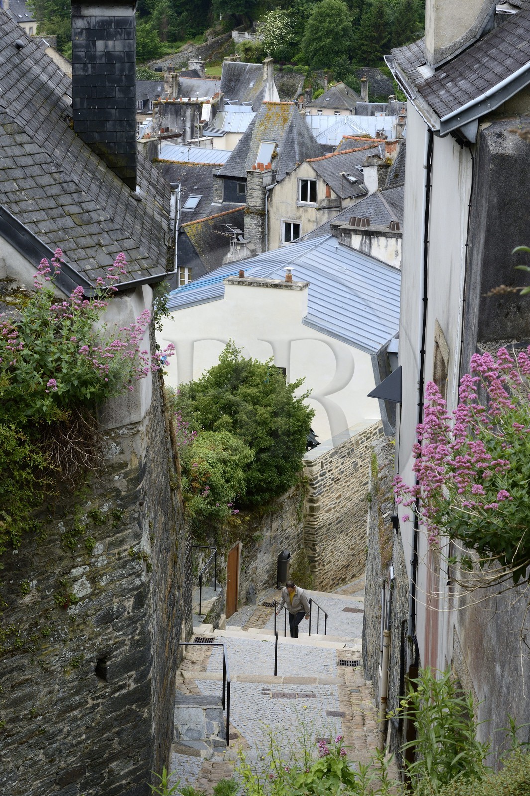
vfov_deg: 28.9
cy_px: 398
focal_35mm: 70
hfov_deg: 19.4
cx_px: 265
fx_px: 1547
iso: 800
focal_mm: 70
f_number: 11
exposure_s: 1/200
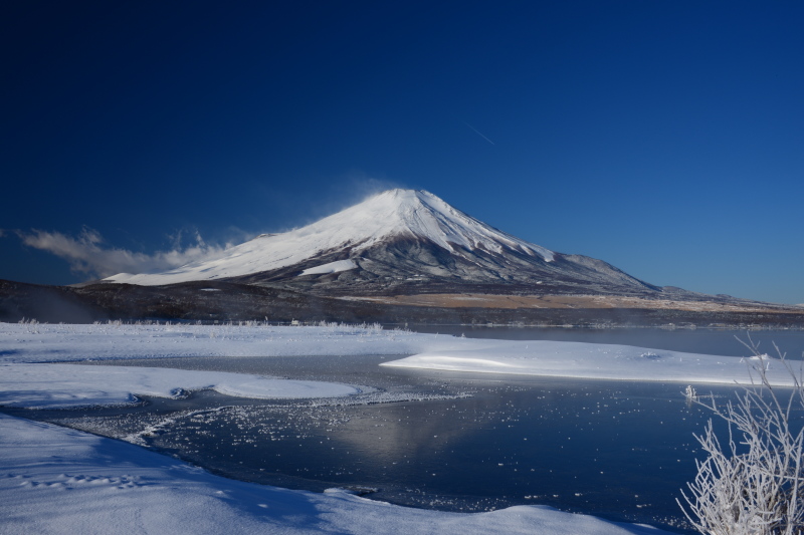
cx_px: 402
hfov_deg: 54.4
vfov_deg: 37.8
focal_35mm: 35
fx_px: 781
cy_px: 268
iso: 100
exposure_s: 1/15
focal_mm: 35
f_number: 25
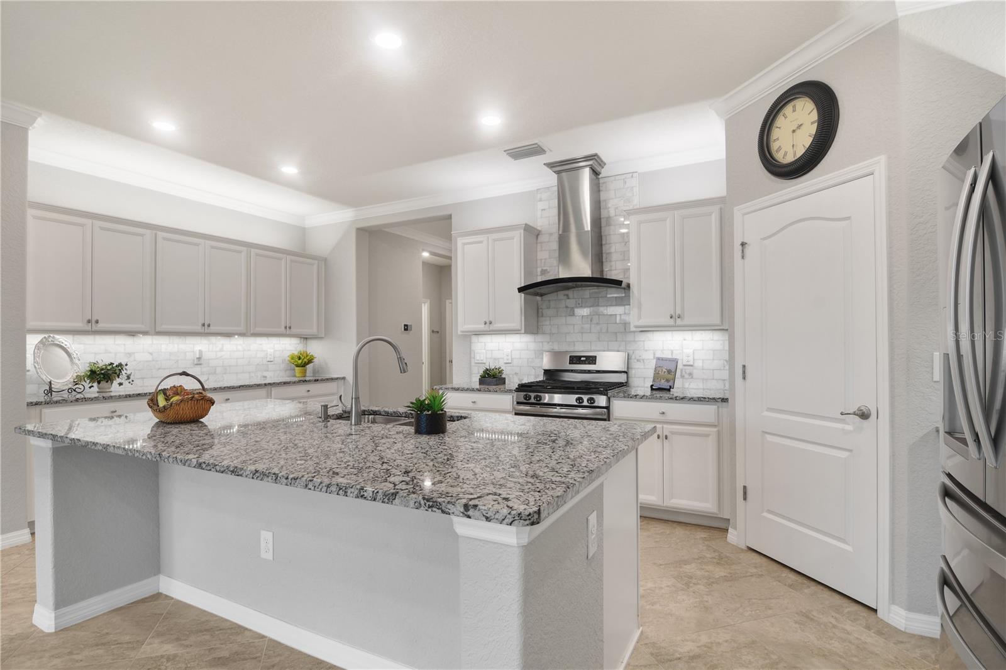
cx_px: 503
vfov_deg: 67.4
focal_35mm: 18
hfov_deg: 90.0
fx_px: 503
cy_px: 335
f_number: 9
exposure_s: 1/2.5
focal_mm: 12
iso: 125
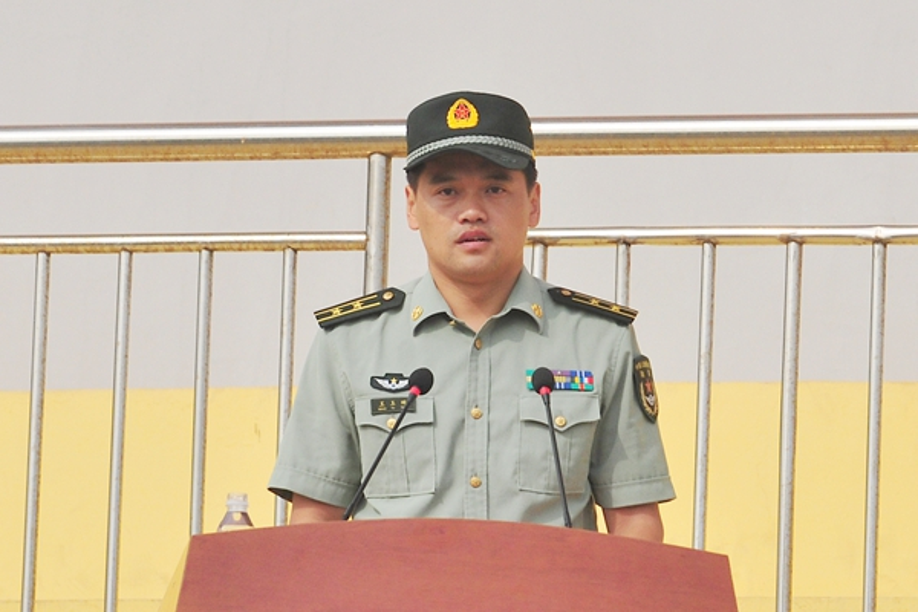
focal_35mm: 200
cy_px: 306
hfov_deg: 10.3
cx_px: 459
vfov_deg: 6.9
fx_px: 5100
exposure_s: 1/2500
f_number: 6.3
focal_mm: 200
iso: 400
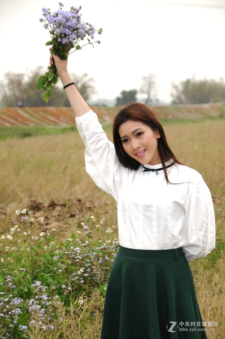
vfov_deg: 17.1
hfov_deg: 11.4
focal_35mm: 120
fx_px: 1128
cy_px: 170
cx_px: 112
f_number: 5.3
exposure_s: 1/80
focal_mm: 80
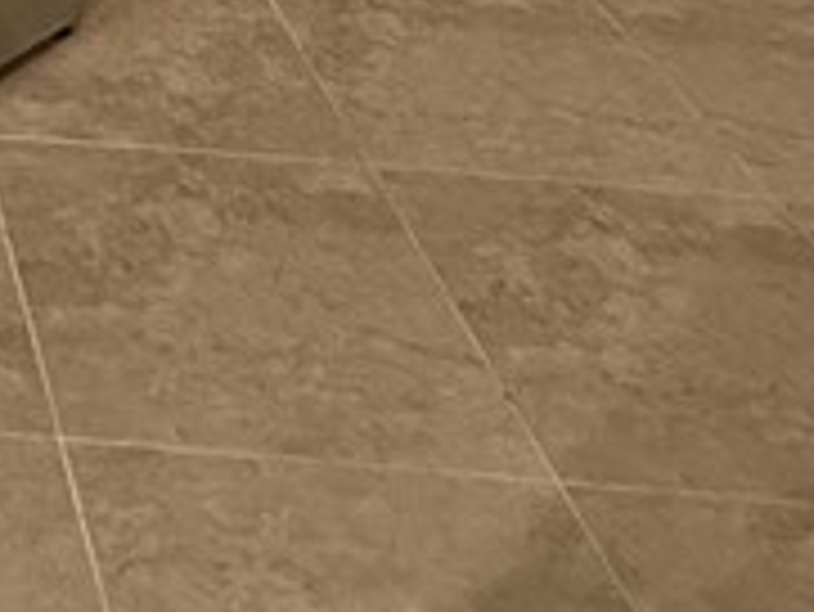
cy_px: -963
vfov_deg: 12.9
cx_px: -472
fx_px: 1859
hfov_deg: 20.4
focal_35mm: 79
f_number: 2.2
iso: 400
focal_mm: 2.22
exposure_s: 1/60
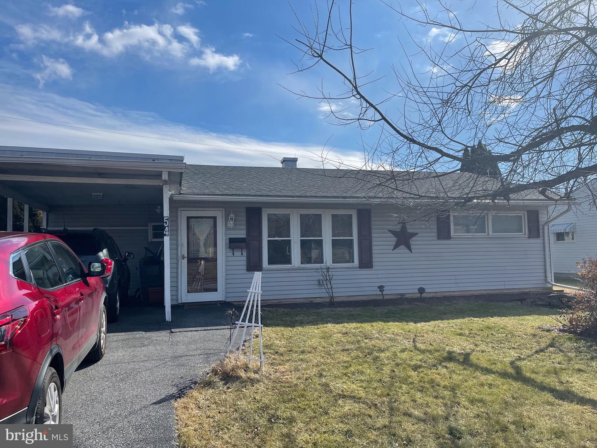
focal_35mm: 26
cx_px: 298
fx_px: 448
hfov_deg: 67.3
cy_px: 224
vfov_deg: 53.1
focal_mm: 5.1
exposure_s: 1/6579
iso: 32
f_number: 1.6
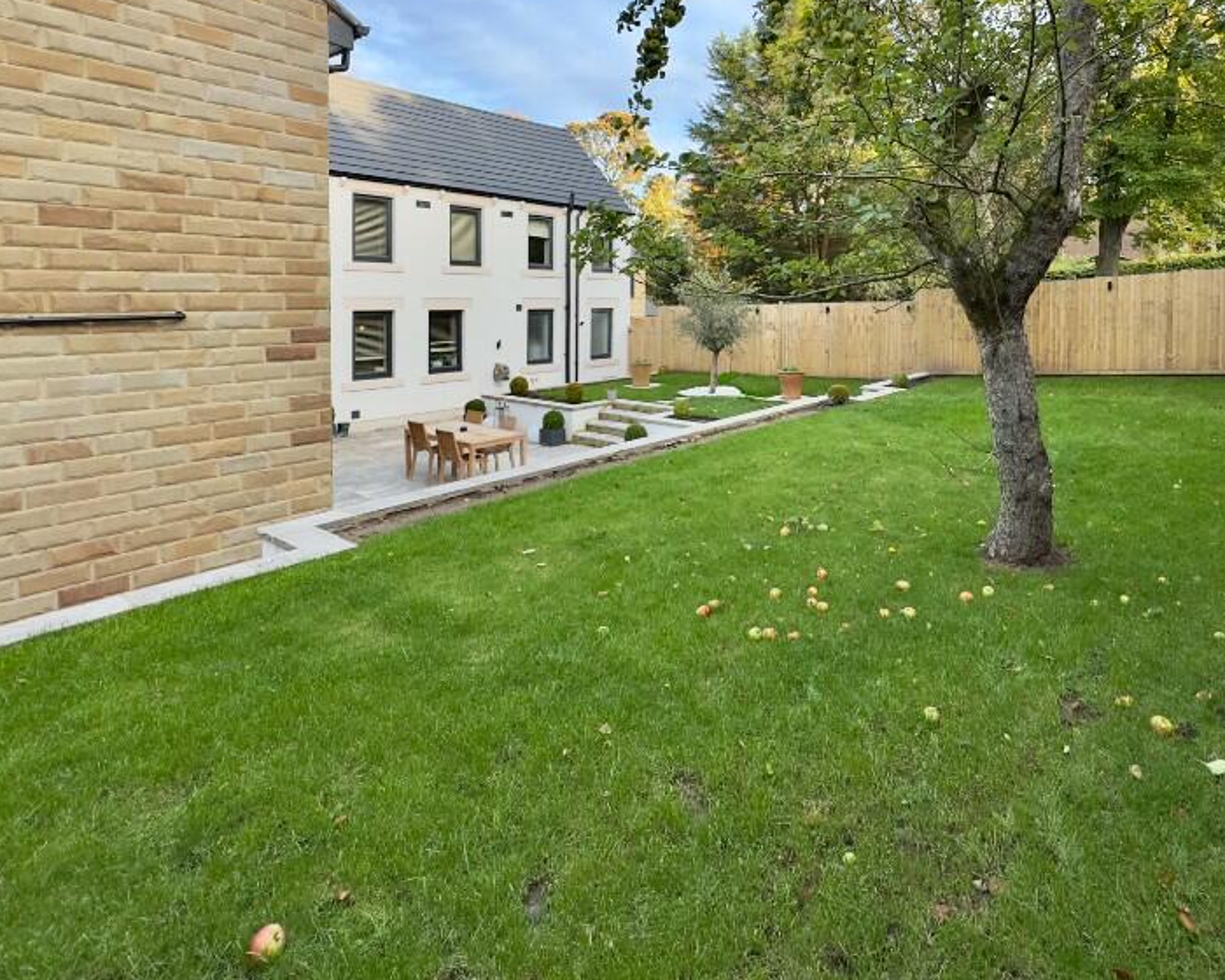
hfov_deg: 79.2
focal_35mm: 20
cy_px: 312
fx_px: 725
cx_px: 747
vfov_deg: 65.9
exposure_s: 1/127
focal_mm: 2.22
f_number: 2.2
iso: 40
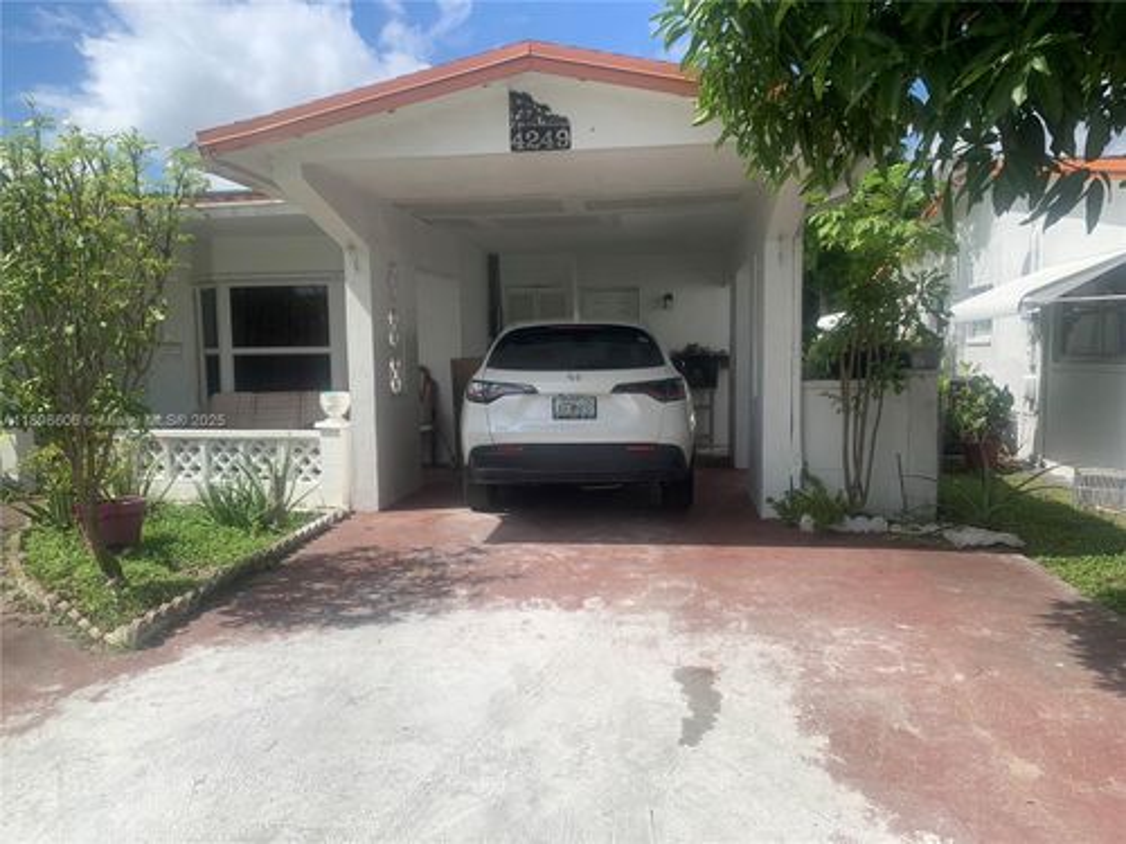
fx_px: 846
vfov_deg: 53.1
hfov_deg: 67.3
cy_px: 422
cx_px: 563
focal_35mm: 26
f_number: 1.8
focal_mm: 4.25
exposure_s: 1/2755
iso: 25
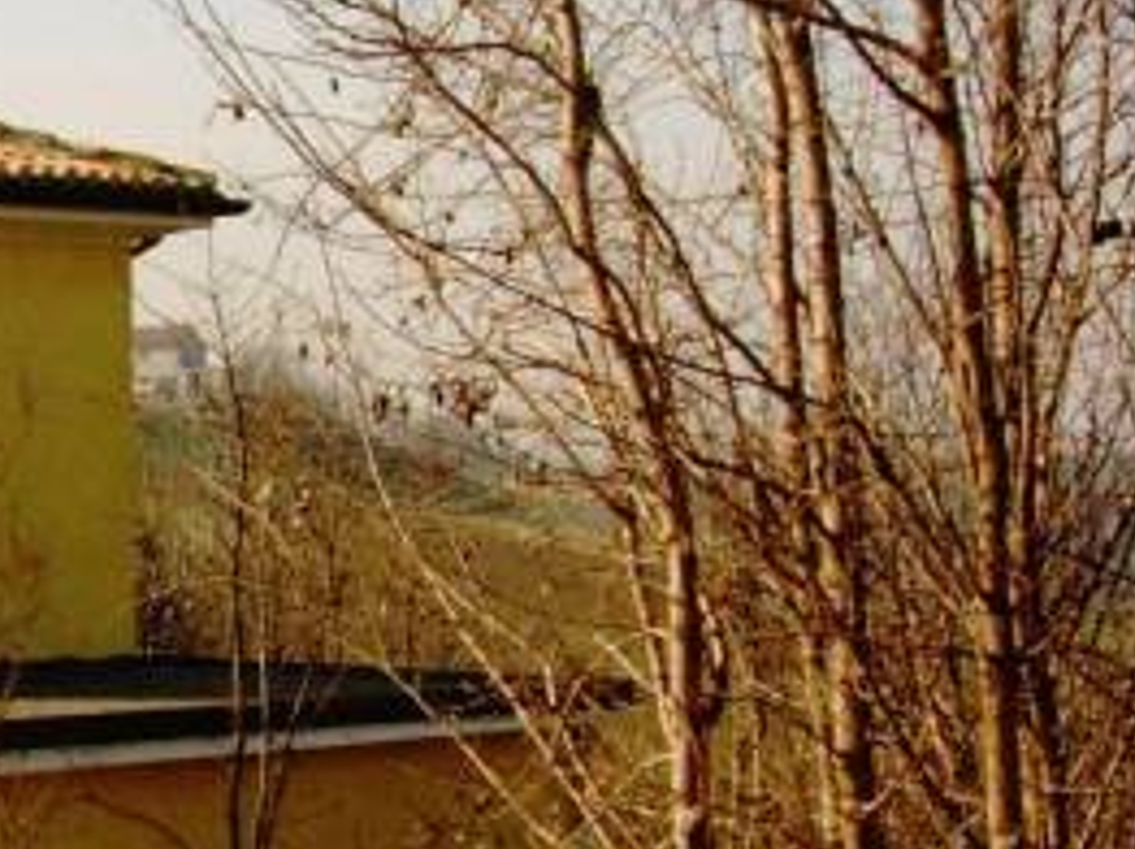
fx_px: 3571
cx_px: -416
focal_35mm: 109
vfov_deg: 13.4
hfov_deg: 16.8
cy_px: 756
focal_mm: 7.8
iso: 400
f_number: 4.8
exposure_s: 1/2048
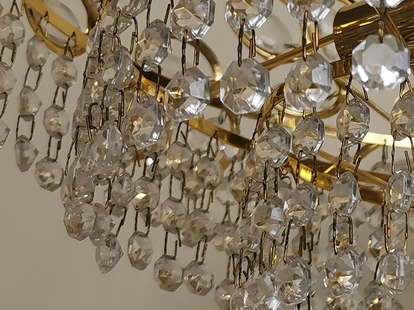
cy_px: 22
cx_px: 549
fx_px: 1280
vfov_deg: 13.7
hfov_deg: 17.2
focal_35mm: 107
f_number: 1.8
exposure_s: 1/100
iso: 50
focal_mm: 5.58
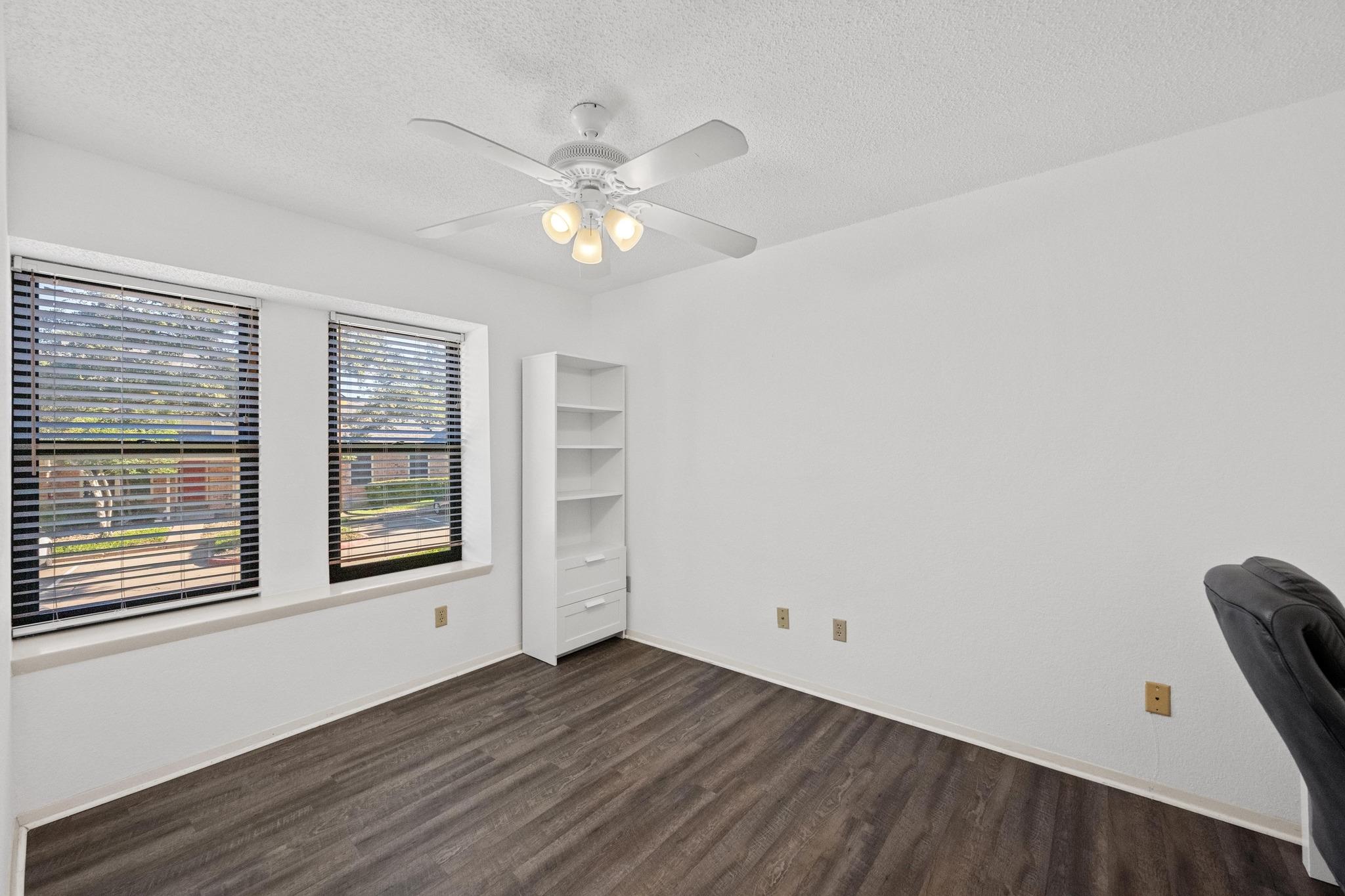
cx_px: 672
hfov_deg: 104.3
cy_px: 448
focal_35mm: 14
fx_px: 523
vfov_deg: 81.2
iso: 2500
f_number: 7.1
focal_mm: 14
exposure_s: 1/125
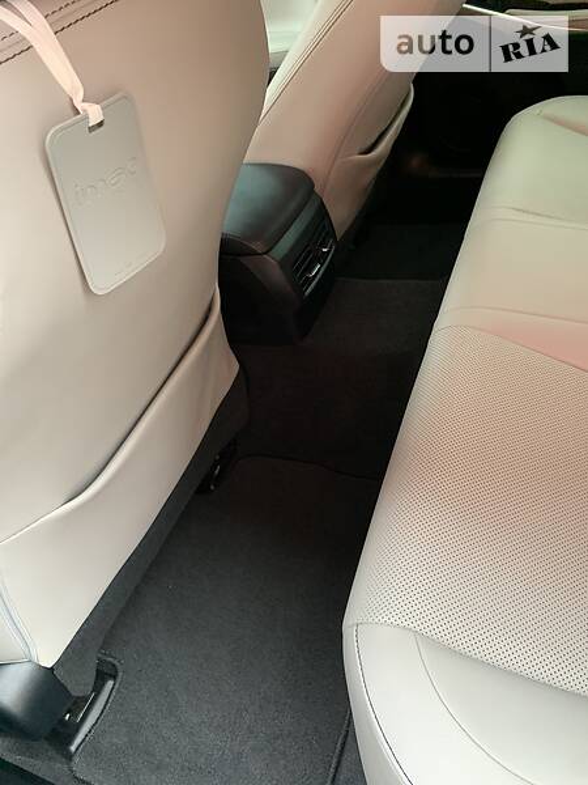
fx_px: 589
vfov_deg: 67.3
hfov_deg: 53.1
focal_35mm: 26
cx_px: 294
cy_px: 392
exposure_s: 1/60
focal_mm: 4.2
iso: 250
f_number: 1.8
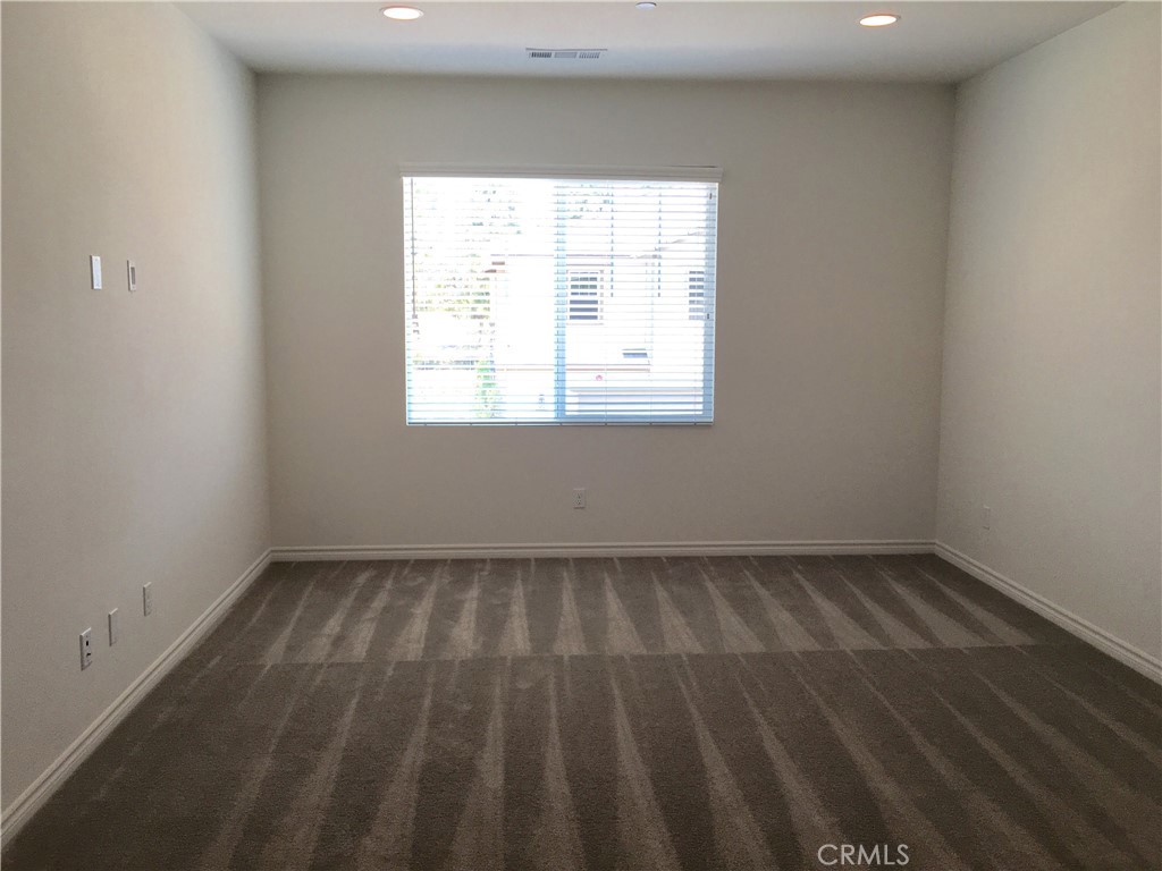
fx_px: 973
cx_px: 581
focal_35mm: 29
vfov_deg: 48.2
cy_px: 436
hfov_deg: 61.7
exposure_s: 1/100
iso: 40
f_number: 2.2
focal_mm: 4.15
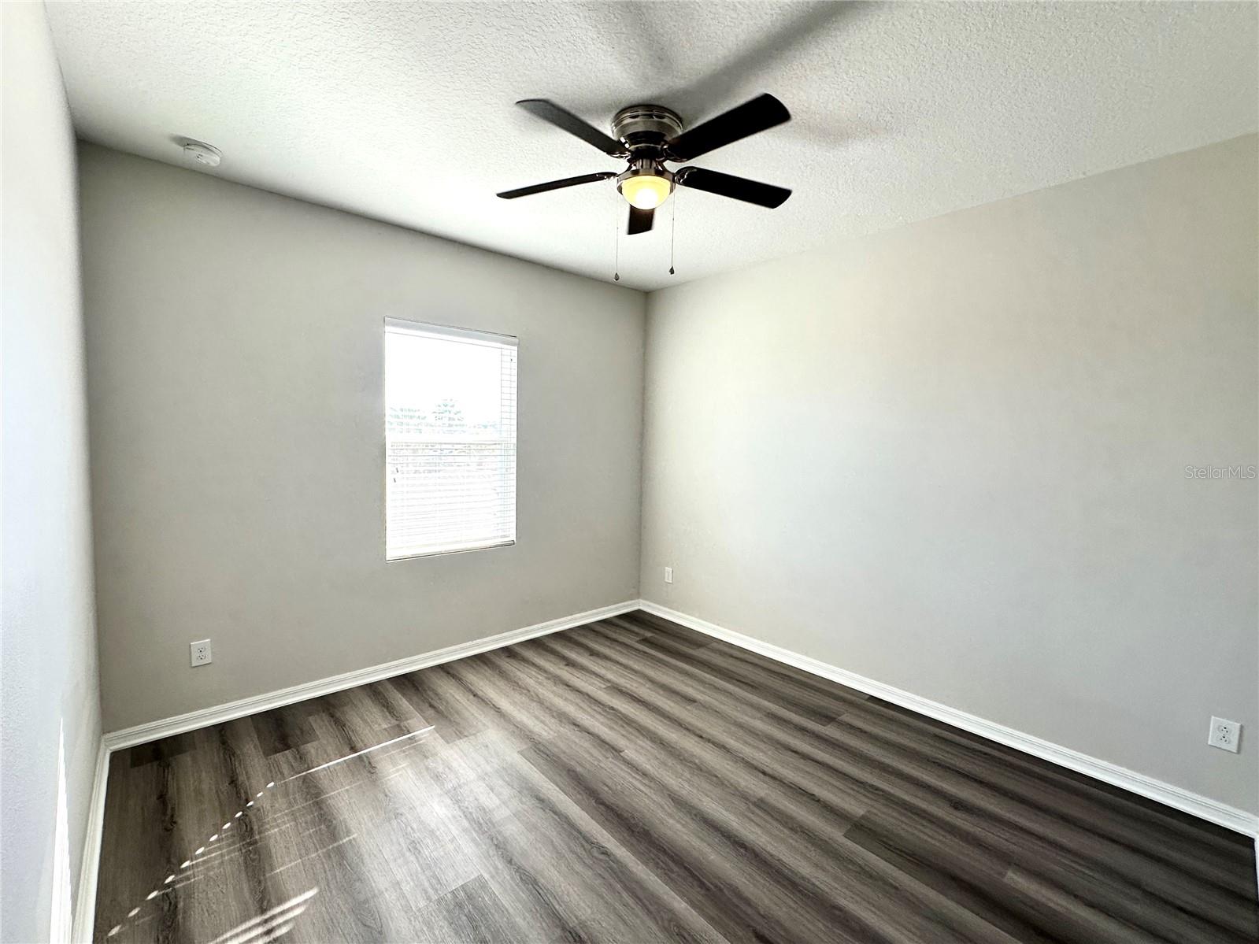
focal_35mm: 14
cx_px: 630
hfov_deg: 102.1
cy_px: 472
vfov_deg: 85.7
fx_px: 509
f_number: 2.2
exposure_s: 1/120
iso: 80
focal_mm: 2.22
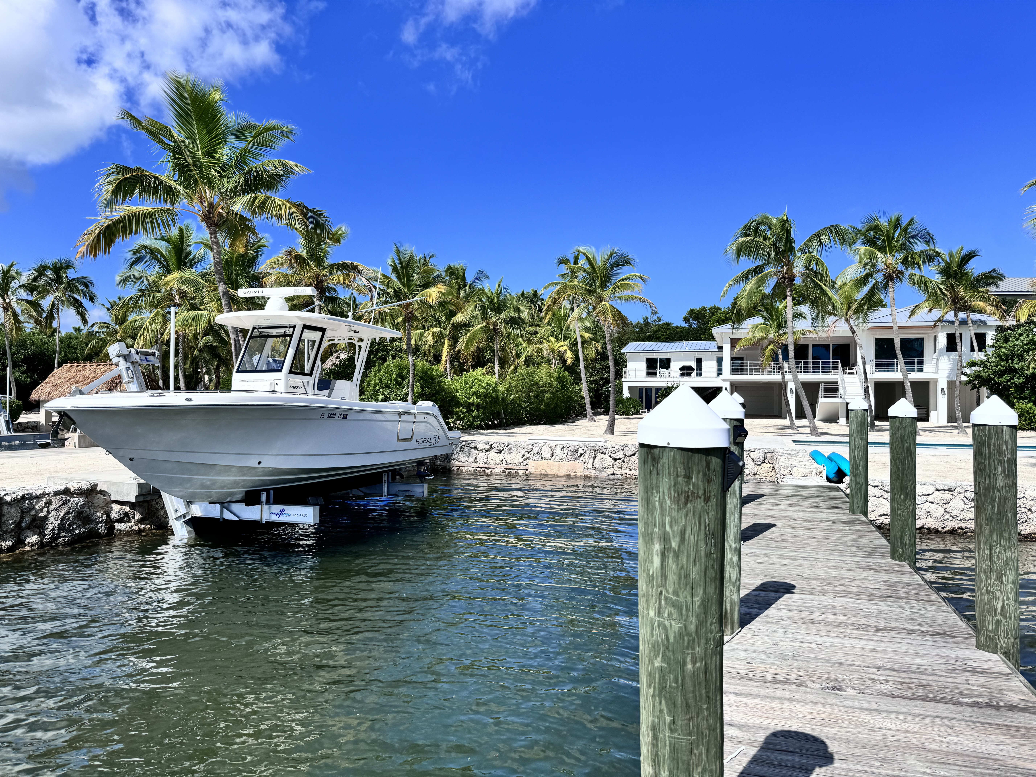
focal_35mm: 24
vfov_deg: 56.8
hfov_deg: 71.6
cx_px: 518
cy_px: 388
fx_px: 718
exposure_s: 1/6410
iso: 80
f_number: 1.78
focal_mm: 6.76
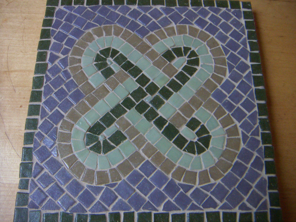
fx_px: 308
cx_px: 148
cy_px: 111
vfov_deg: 39.7
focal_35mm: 36
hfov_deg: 51.4
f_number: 2.8
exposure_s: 1/40
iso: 200
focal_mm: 4.7
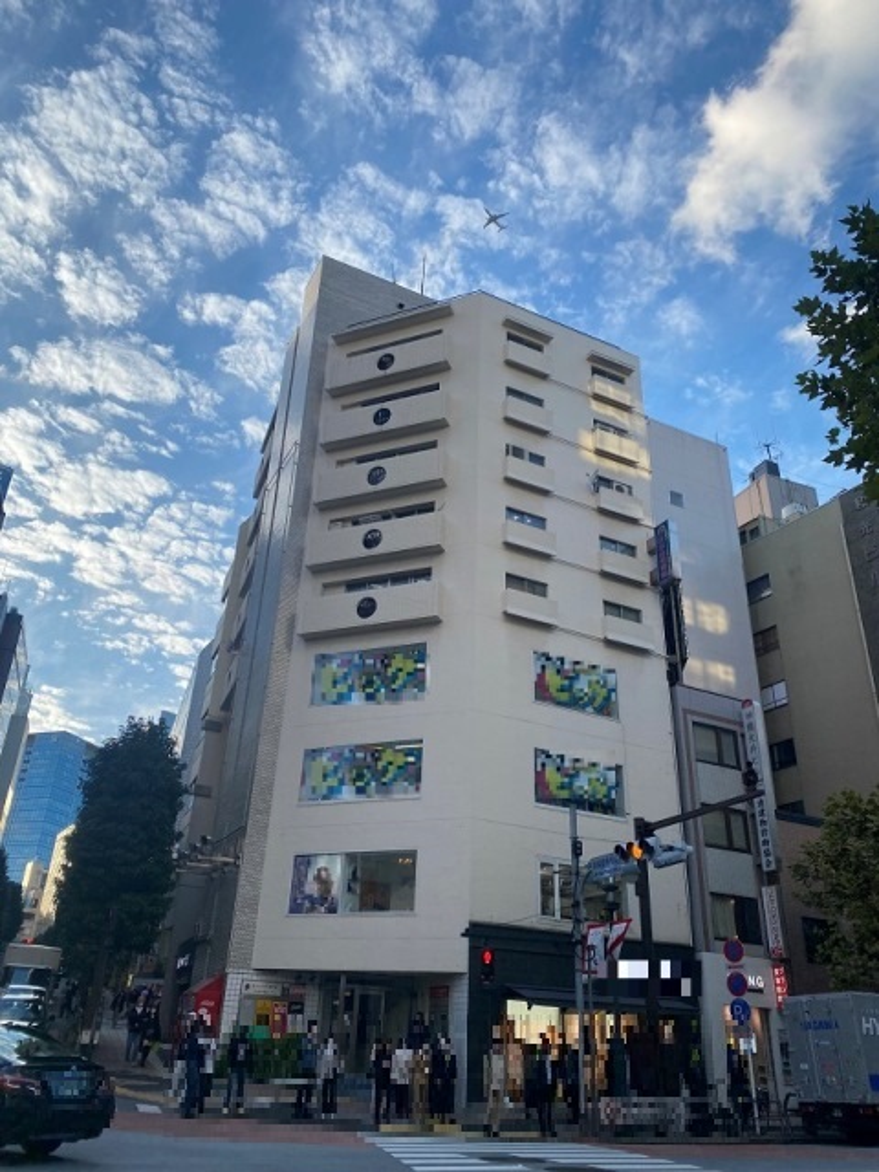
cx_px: 440
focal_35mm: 26
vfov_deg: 67.3
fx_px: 880
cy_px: 586
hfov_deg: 53.1
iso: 32
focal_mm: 4.25
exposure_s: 1/1218
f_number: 1.8
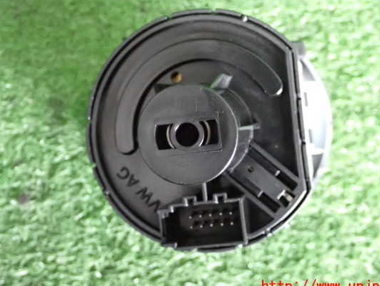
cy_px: 135
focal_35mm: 70
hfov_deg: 27.7
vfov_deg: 21.0
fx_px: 769
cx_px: 208
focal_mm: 11.09
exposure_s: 1/80
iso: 4000
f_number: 3.6
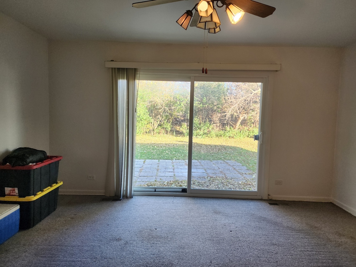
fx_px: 237
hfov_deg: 73.9
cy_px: 134
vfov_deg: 58.9
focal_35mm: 23
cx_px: 178
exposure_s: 1/120
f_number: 1.8
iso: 160
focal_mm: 6.4
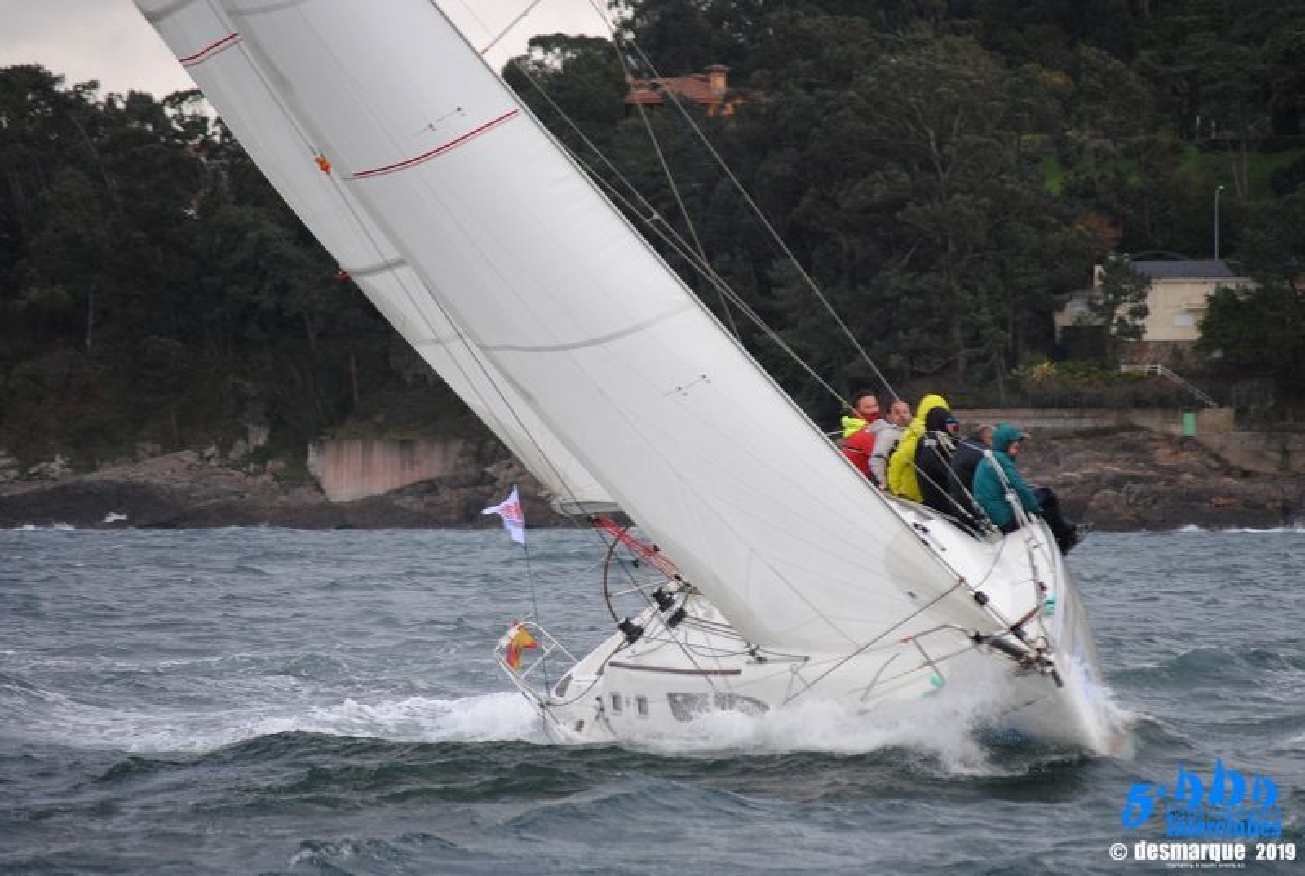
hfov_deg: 8.6
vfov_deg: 5.8
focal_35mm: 240
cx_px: 652
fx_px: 8718
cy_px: 438
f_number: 5.3
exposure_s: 1/250
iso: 400
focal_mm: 160
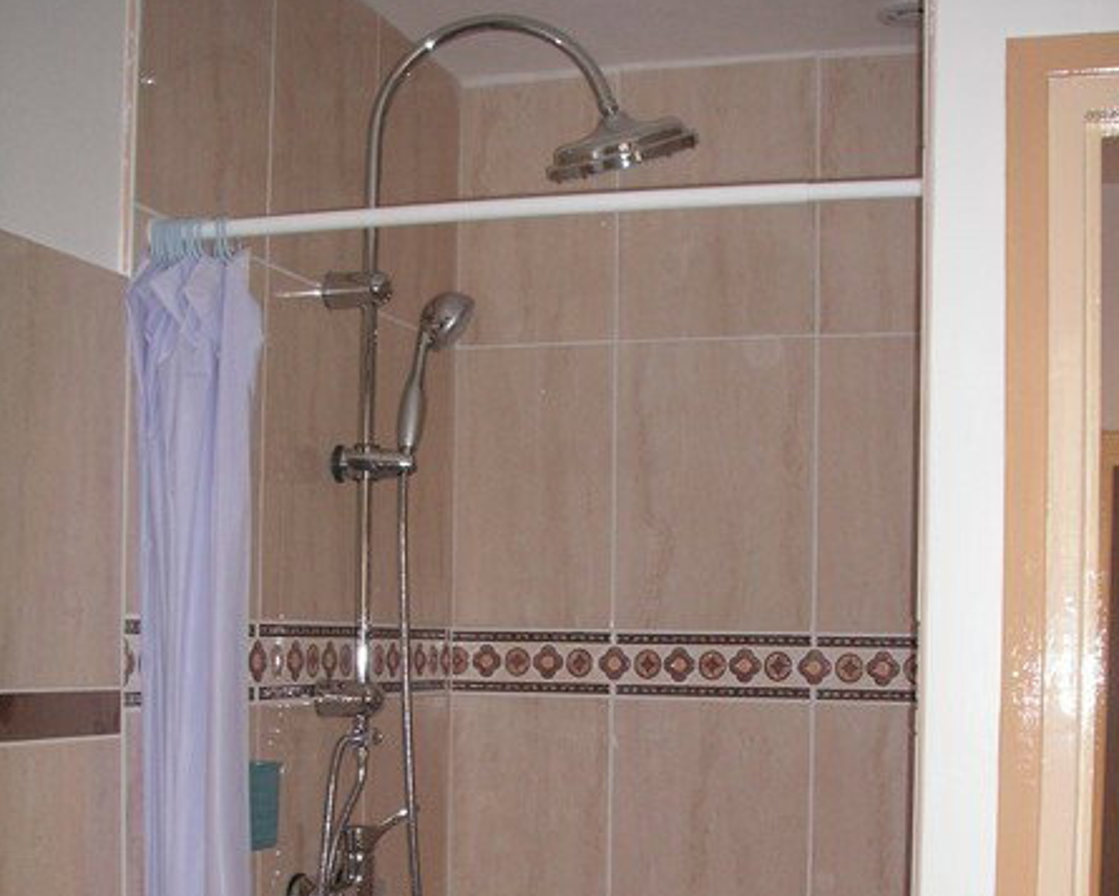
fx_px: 1656
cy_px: 742
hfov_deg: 37.3
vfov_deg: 29.4
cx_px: 561
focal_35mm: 50
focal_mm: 6.3
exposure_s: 1/45
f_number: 3.3
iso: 160
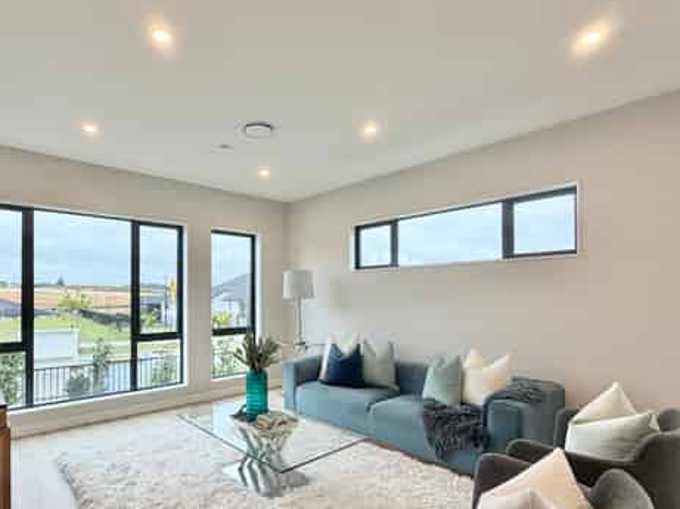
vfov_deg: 65.5
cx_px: 295
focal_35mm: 20
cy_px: 294
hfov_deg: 81.4
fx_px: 393
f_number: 2.2
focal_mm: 2.22
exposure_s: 1/121
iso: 50
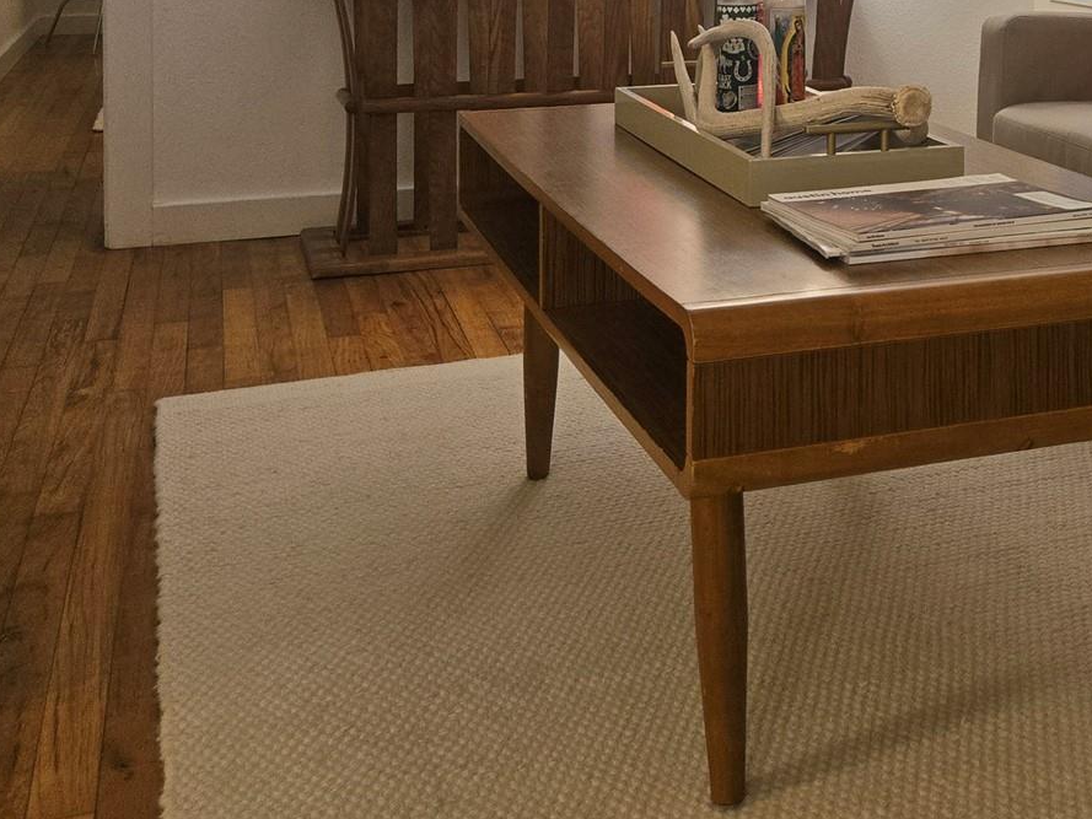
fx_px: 1672
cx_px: 891
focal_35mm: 53
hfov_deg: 34.9
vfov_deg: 25.5
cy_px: -83
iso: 250
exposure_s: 1/120
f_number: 1.8
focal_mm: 5.4
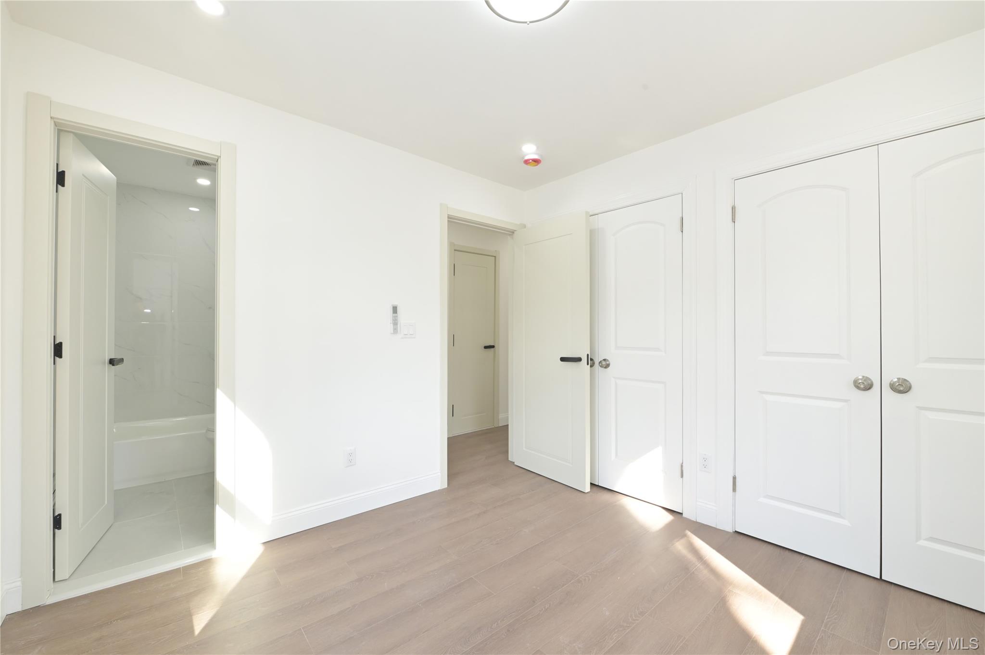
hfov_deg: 104.3
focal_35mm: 14
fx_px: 383
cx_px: 492
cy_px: 328
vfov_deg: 81.1
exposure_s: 1/80
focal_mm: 14
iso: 1600
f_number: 10
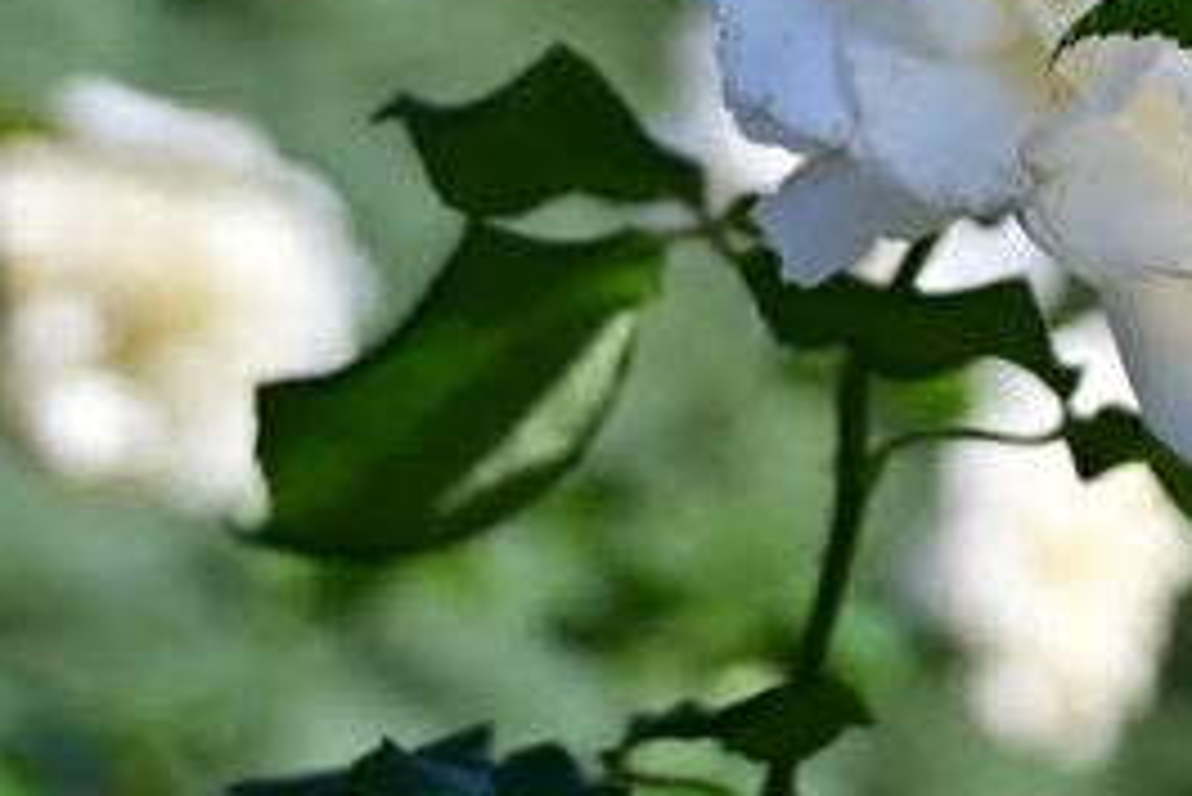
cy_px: -679
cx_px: 2114
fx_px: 5400
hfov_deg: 11.7
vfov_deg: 8.1
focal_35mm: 163
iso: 160
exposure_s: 1/640
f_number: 4
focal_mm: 36
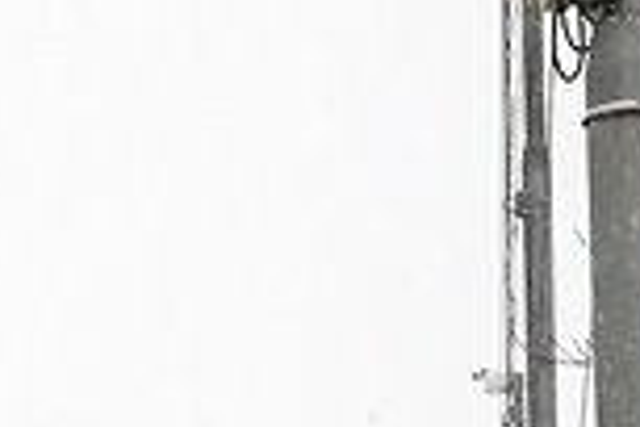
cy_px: 1201
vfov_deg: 2.9
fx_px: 8213
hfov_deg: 4.2
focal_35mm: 462
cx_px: -1673
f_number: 3.5
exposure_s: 1/500
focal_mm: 22.01
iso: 500
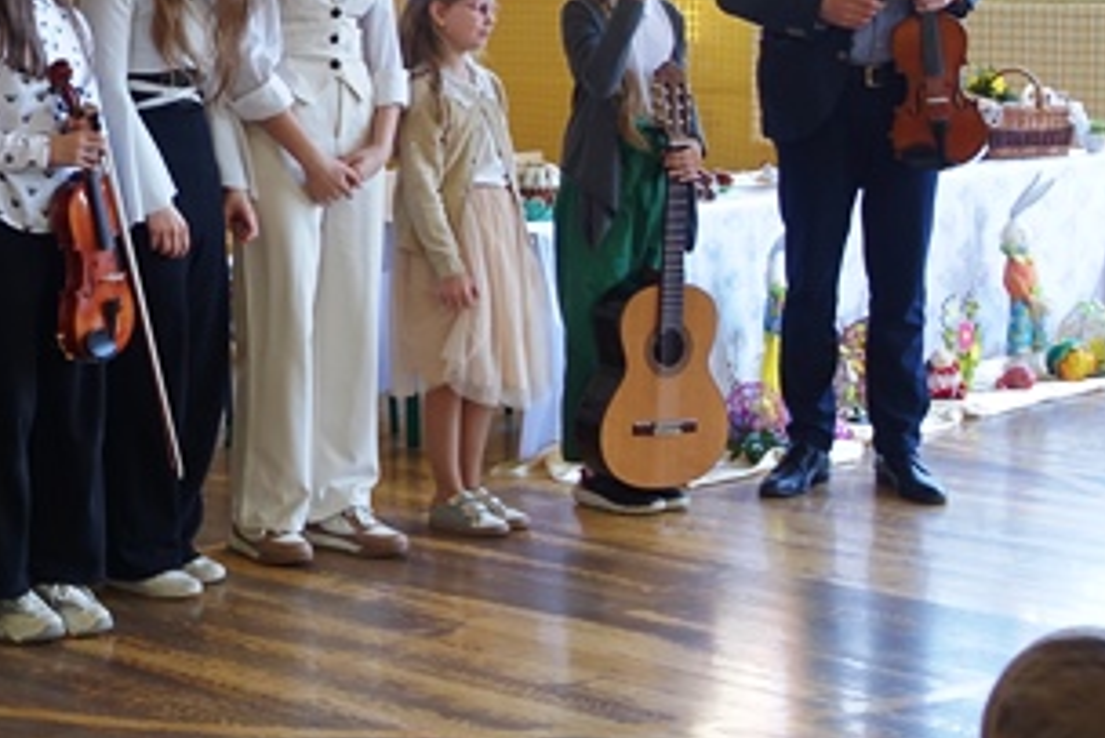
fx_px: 3071
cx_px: -204
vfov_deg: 13.6
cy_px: 107
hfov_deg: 19.3
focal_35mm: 100
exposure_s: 1/60
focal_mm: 14.1
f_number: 2.8
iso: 125
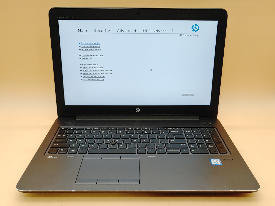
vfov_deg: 42.9
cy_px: 103
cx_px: 138
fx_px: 262
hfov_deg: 55.4
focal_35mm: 33
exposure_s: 1/120
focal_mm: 4.36
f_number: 1.8
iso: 100
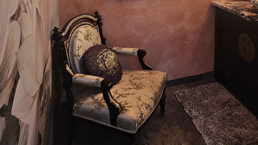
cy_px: -30
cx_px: 179
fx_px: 219
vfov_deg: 30.8
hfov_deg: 59.1
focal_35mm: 32
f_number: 2.2
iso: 200
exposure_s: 1/60
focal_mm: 2.2
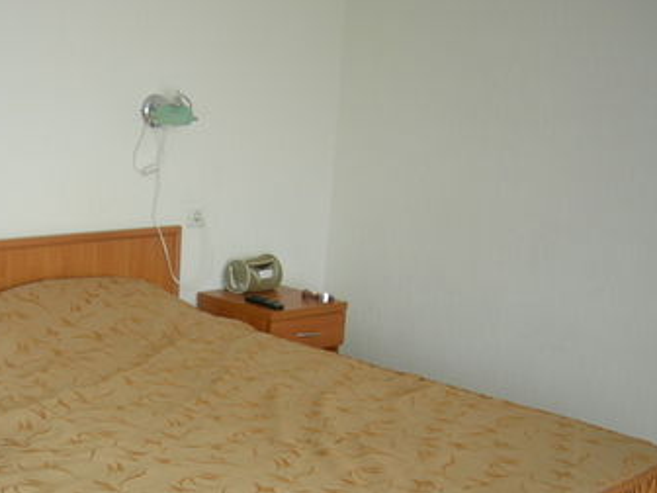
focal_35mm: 59
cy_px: 351
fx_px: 1120
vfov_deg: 24.6
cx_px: 170
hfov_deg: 32.1
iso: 64
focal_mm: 7.5
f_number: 2.7
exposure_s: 1/40.4
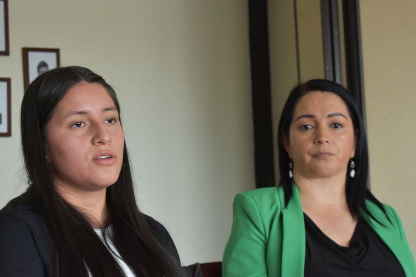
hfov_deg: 24.5
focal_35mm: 83
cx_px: 188
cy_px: 157
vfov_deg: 16.4
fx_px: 959
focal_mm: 42
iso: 1100
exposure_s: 1/60
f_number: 5
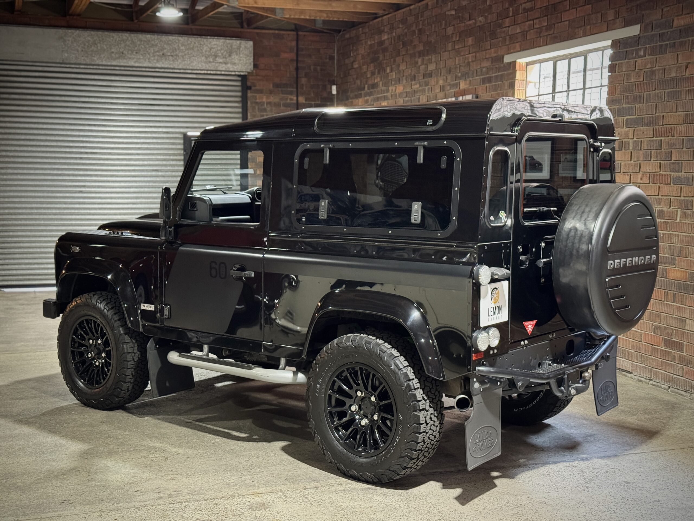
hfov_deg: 39.7
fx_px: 962
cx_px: 347
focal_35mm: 48
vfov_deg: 30.3
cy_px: 260
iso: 500
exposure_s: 1/25
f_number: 1.78
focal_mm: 6.76
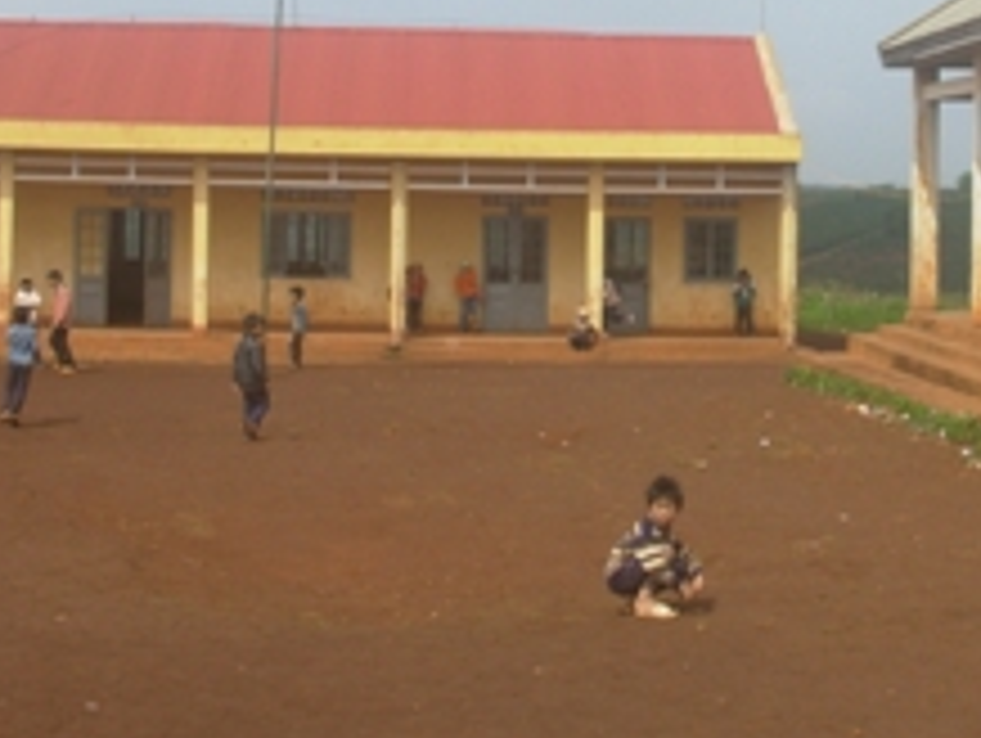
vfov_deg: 18.5
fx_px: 2213
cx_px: 729
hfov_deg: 24.7
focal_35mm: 78
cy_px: 36
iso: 50
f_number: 4.9
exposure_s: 1/497
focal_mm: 6.3
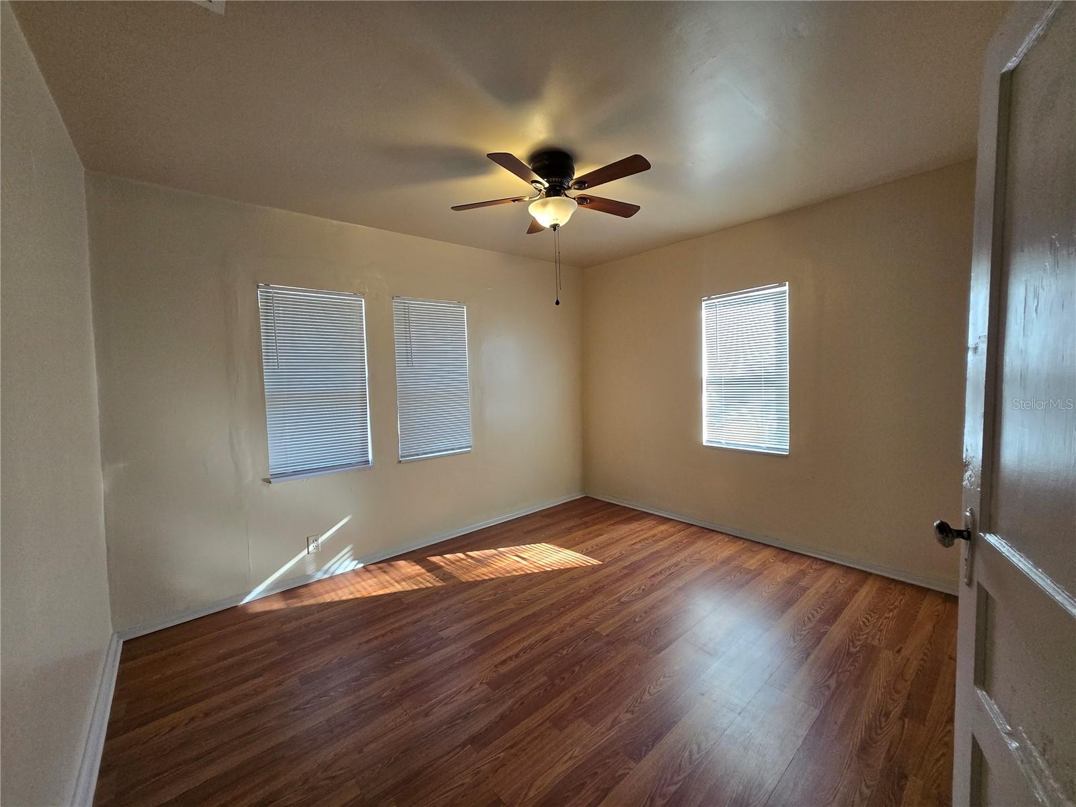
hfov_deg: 106.2
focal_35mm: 13
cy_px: 404
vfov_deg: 89.9
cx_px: 538
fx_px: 404
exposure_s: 1/60
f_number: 2.2
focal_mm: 1.7
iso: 160
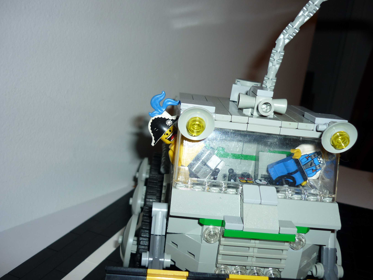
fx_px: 356
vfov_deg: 42.9
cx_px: 186
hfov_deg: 55.4
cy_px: 140
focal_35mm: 33
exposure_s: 1/30
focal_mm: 5.5
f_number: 2.8
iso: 100
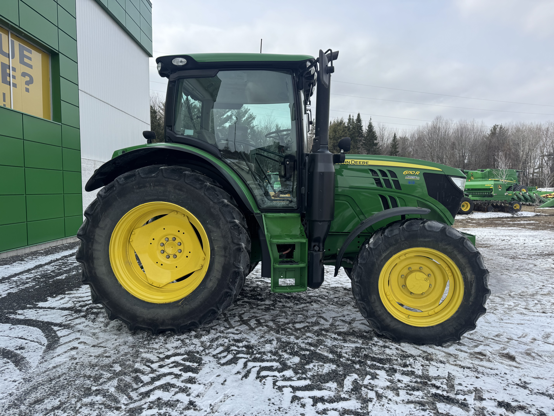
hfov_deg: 71.6
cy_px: 208
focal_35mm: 24
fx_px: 384
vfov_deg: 56.8
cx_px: 277
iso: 80
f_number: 1.78
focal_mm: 6.76
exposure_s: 1/3096
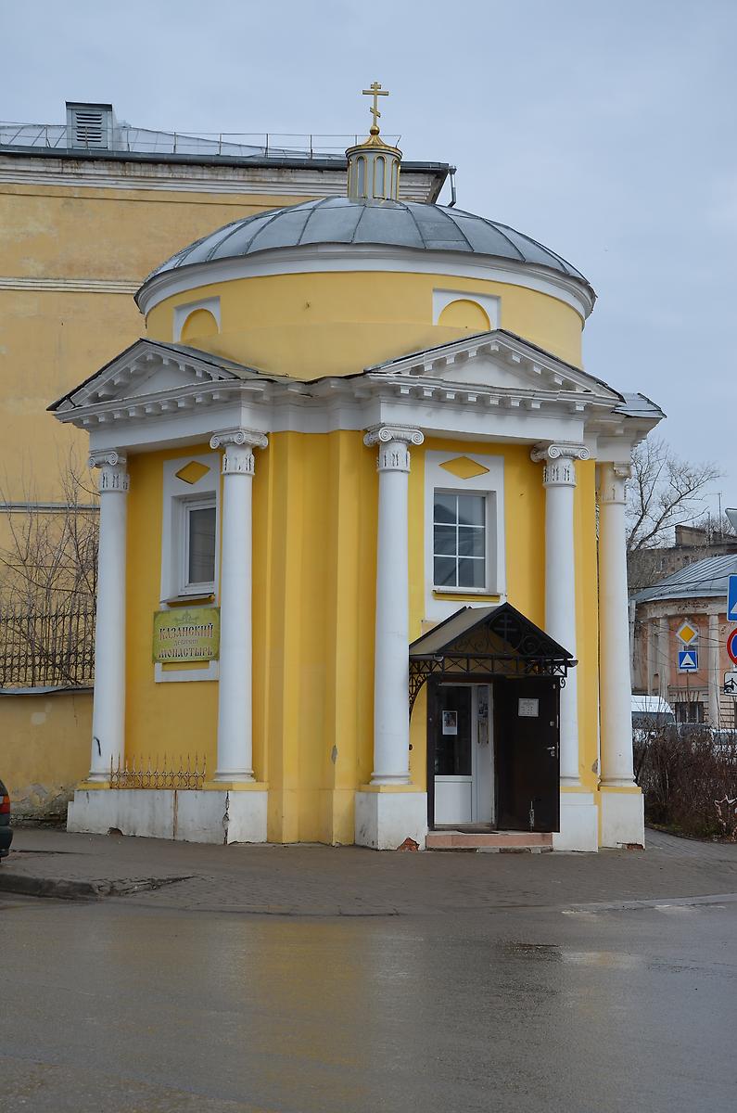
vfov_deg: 32.0
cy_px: 556
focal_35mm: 63
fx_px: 1943
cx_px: 368
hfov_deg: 21.5
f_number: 8
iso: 140
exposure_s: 1/250
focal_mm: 42
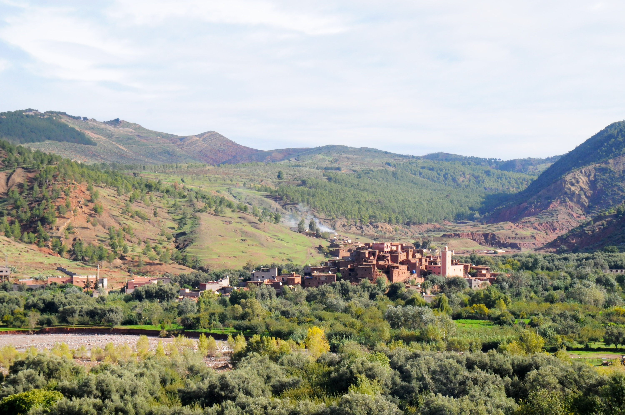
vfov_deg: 16.5
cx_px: 312
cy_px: 208
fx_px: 1430
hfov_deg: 24.6
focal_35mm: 82
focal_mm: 55
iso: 800
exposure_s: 1/640
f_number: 13
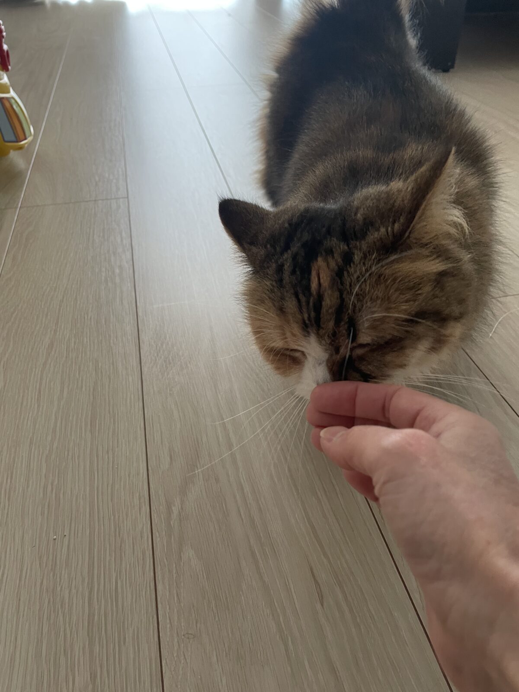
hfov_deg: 53.1
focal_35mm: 26
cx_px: 260
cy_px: 346
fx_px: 520
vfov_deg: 67.3
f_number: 1.6
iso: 200
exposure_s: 1/50
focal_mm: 4.2
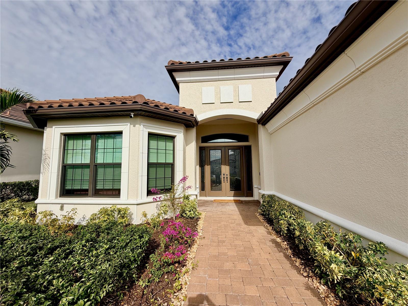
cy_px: 153
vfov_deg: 85.7
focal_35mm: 14
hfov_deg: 102.1
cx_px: 204
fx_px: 165
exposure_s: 1/1464
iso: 20
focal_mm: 2.22
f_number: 2.2
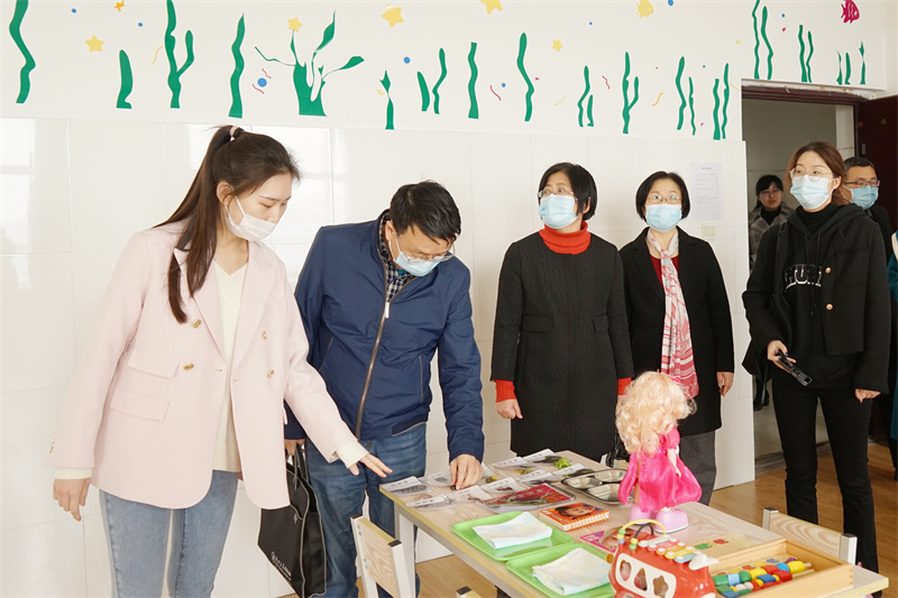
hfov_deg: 69.4
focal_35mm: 26
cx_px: 449
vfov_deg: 49.5
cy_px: 299
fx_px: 648
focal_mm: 26
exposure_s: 1/125
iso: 1000
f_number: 4.5
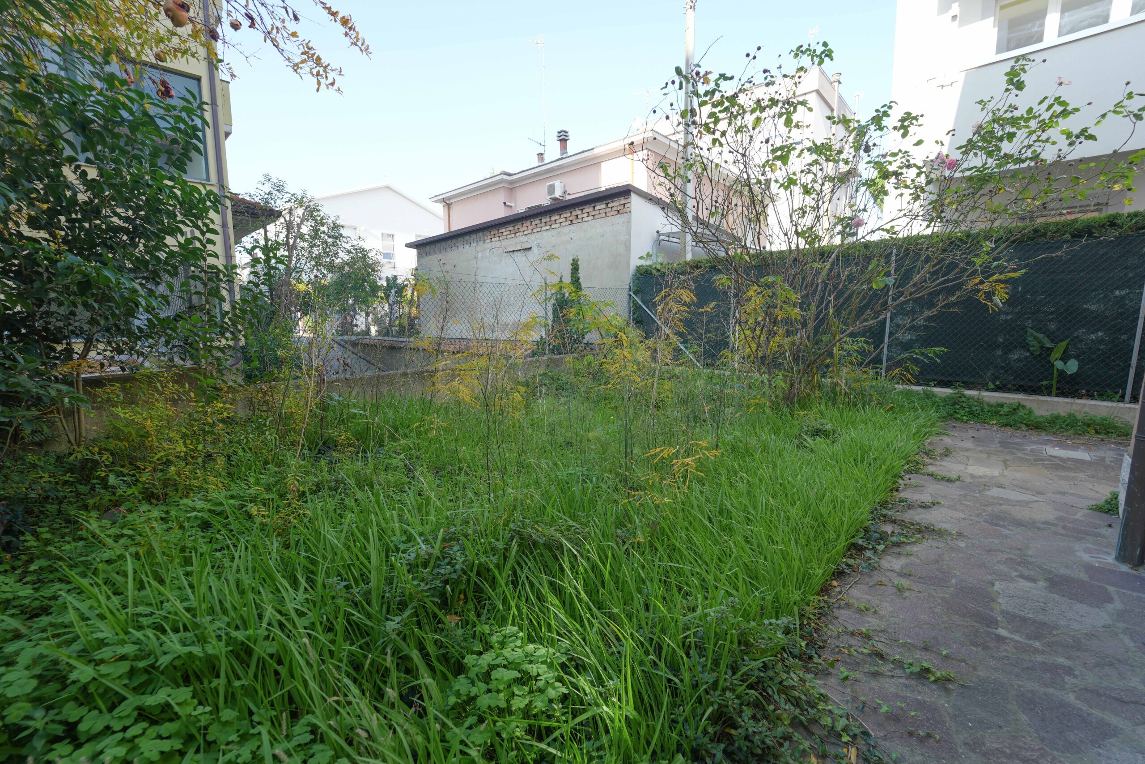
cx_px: 572
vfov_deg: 81.2
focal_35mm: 14
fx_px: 445
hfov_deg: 104.3
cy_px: 382
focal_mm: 14
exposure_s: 1/100
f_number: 5
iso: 100
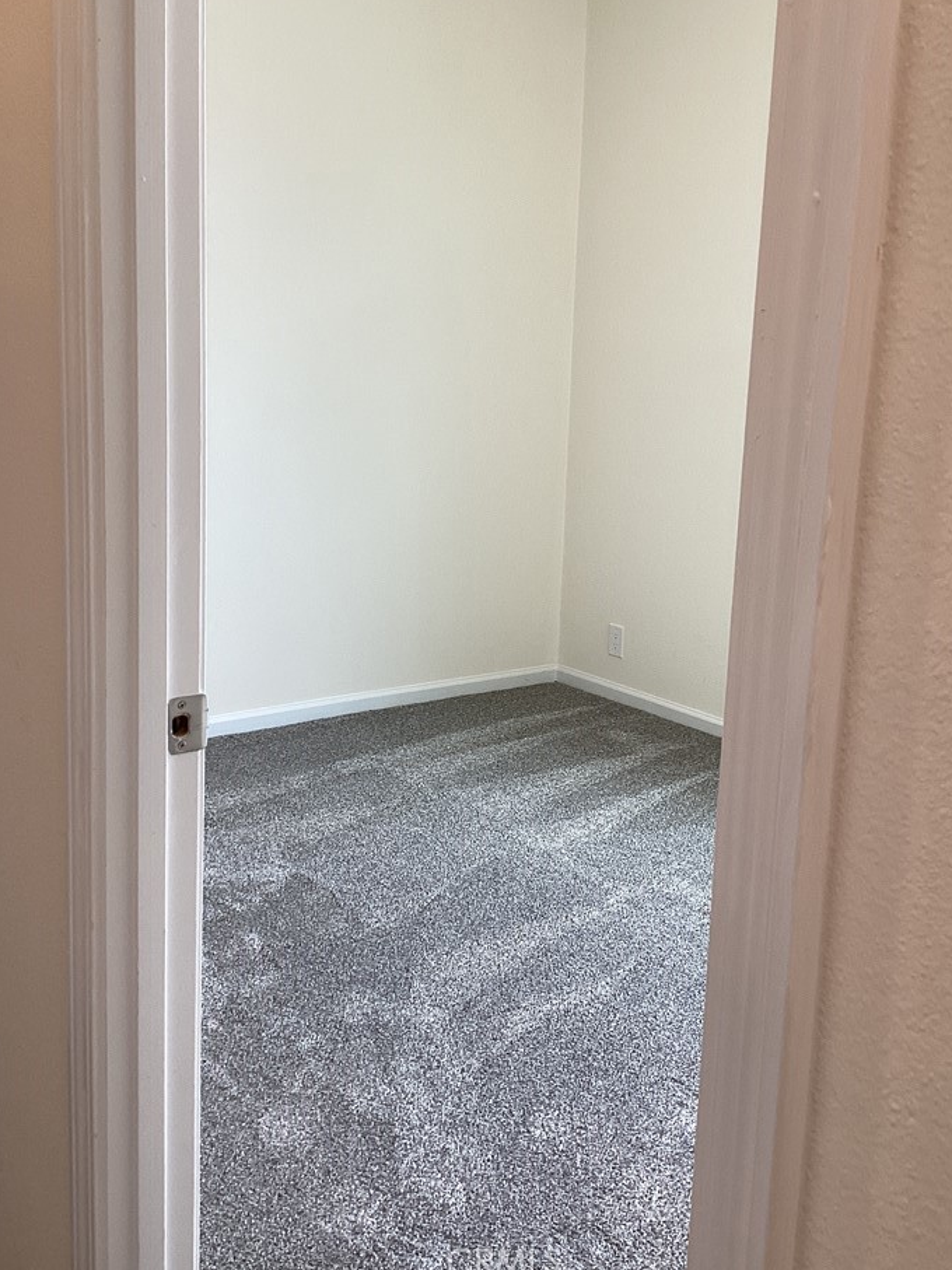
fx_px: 1284
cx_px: 508
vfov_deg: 52.5
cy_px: 564
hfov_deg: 40.7
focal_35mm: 35
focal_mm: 3.3
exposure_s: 1/60
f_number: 2.4
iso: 50
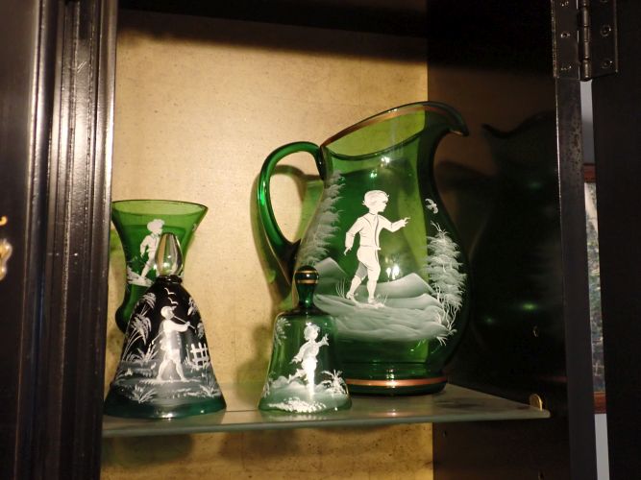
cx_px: 320
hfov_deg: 51.4
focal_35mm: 36
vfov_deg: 39.6
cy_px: 240
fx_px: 667
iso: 800
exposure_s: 1/40
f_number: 2.5
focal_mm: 6.37
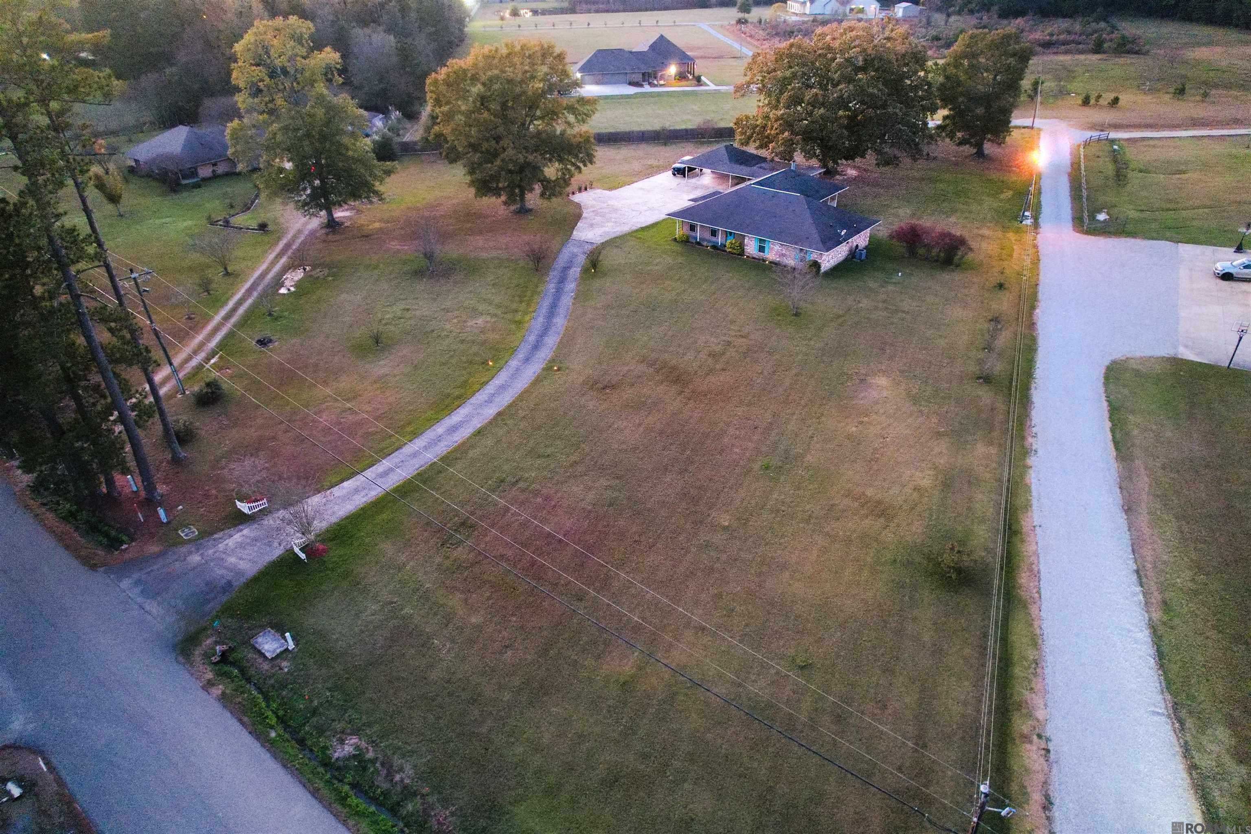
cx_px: 626
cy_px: 417
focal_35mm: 22
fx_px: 764
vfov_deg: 57.2
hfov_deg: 78.6
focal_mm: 8.38
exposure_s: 1/3
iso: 1820
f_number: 2.8
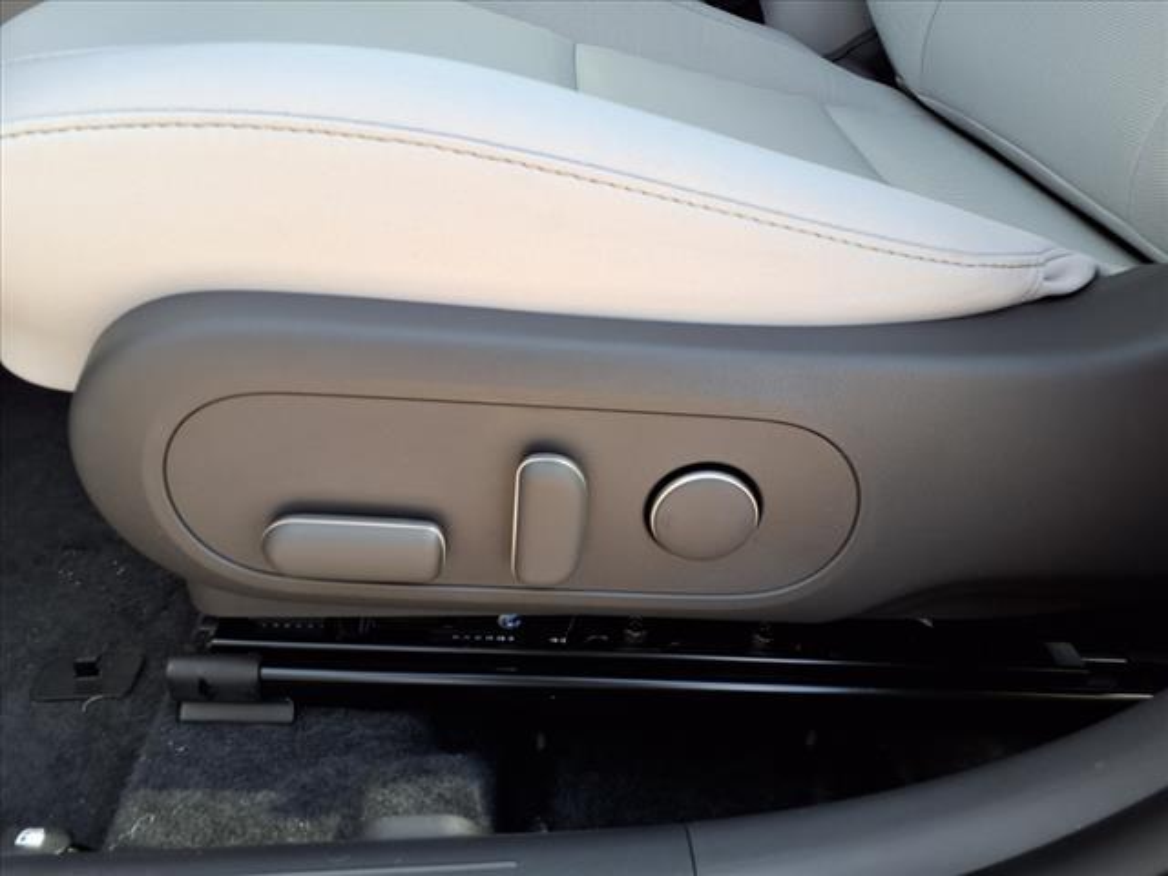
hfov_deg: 65.3
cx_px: 584
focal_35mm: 27
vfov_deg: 51.4
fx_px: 911
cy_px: 438
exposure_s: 1/227
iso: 40
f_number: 1.9
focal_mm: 3.58
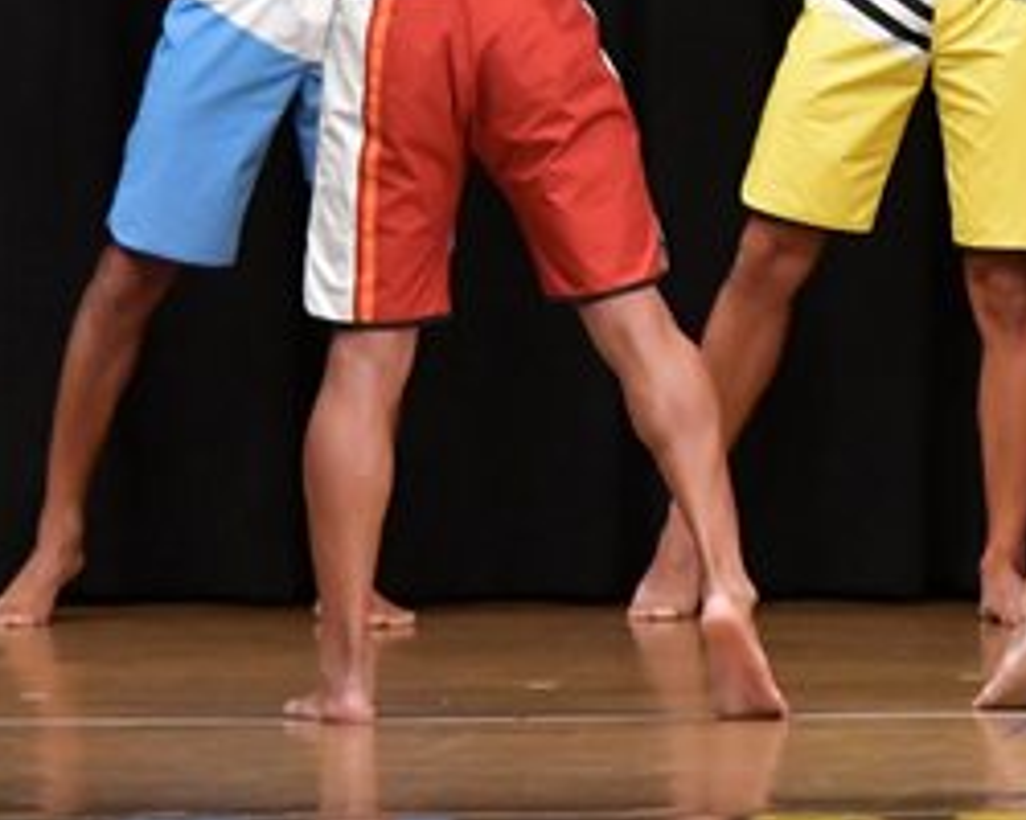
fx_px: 14849
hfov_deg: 3.9
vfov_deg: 3.2
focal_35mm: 489
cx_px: 1447
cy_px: 57
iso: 6400
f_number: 5.6
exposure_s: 1/400
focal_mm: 112
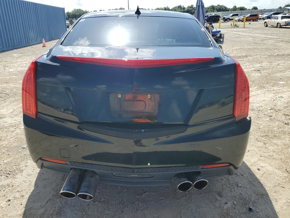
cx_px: 140
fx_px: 226
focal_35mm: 27
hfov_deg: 65.3
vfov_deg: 51.4
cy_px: 106
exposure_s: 1/3333
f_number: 1.5
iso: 50
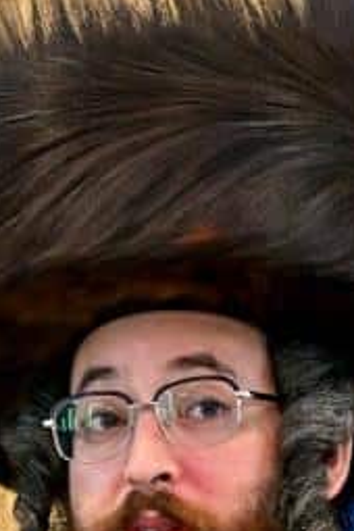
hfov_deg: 2.5
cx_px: 394
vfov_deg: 3.8
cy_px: 793
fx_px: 7994
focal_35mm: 542
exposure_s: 1/160
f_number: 4
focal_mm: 90
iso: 400
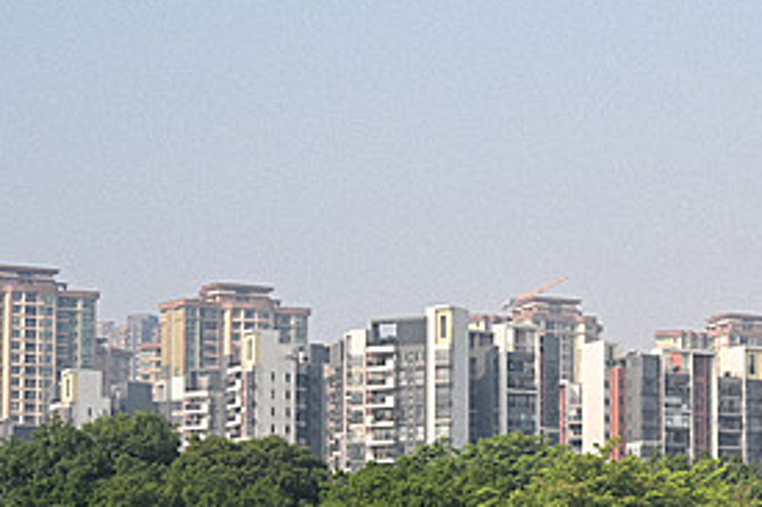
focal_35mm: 131
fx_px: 2771
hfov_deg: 15.3
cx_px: 834
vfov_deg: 10.4
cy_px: 434
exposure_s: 1/800
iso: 400
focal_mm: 45
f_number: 1.7
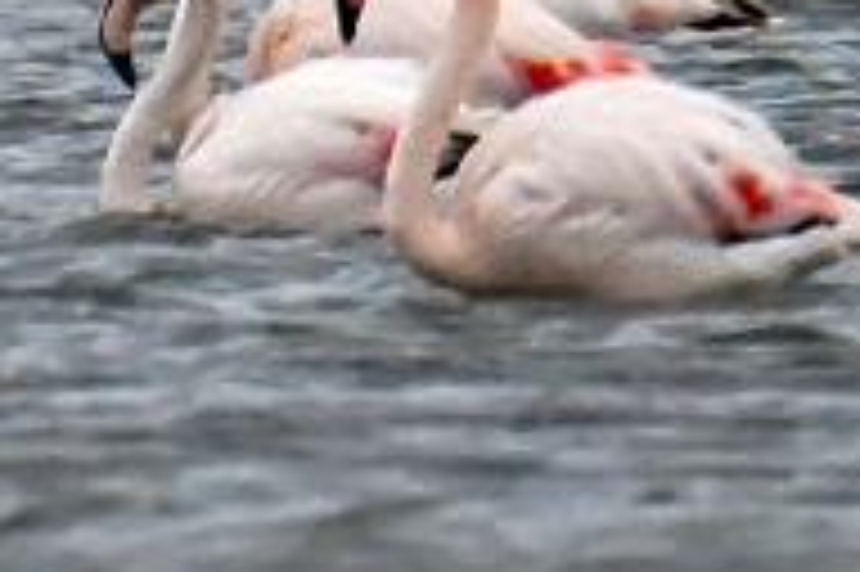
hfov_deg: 1.1
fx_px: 45015
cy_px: 23
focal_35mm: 1886
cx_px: -207
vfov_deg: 0.7
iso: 1600
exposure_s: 1/6400
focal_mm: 400
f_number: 5.6
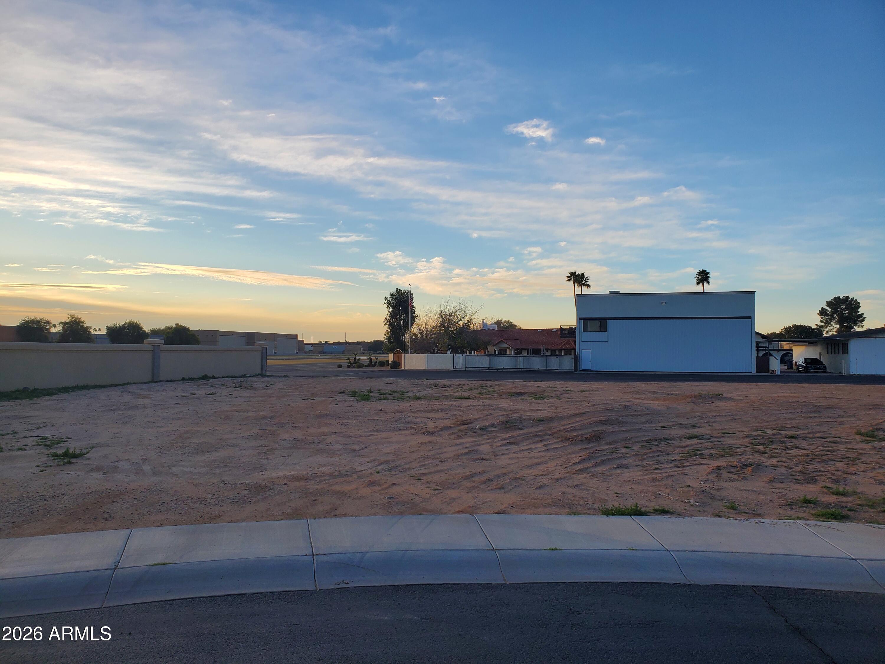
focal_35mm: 26
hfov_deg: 67.3
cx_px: 442
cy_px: 332
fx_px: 665
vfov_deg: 53.1
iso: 50
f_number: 2.4
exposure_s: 1/912
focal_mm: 4.3
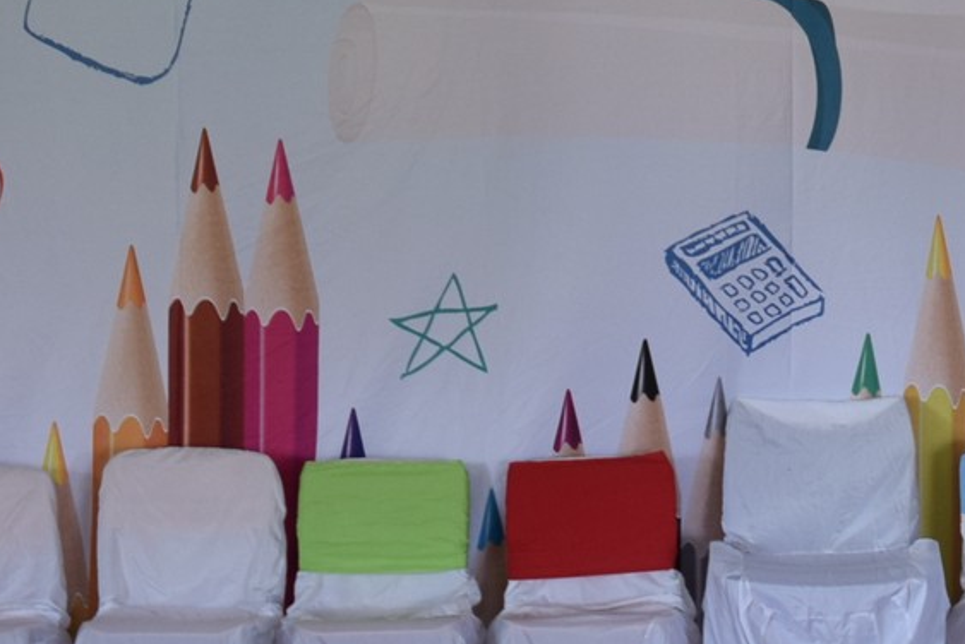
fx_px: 3207
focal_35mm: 120
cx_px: 798
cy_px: 46
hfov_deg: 17.0
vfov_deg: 11.4
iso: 400
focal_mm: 25
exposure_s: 1/80
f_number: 4.5
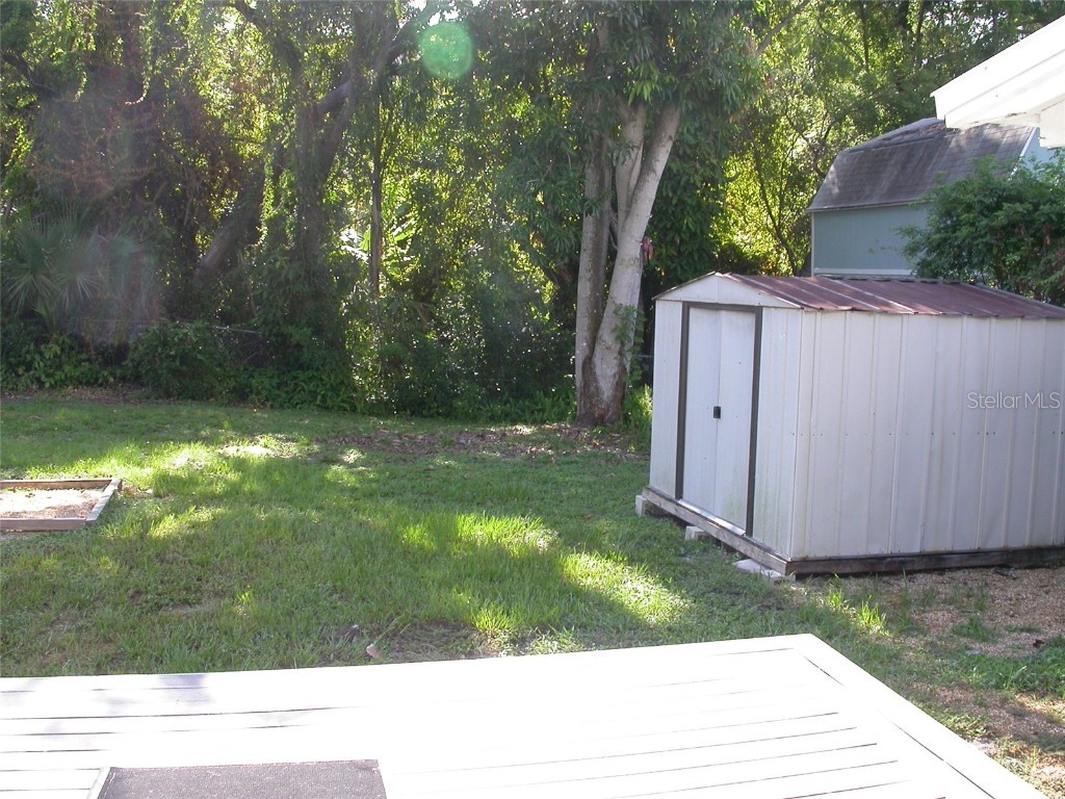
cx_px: 532
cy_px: 400
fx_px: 1169
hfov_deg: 49.0
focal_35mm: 38
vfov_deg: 37.7
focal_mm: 7.85
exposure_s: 1/104
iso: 100
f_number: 5.3
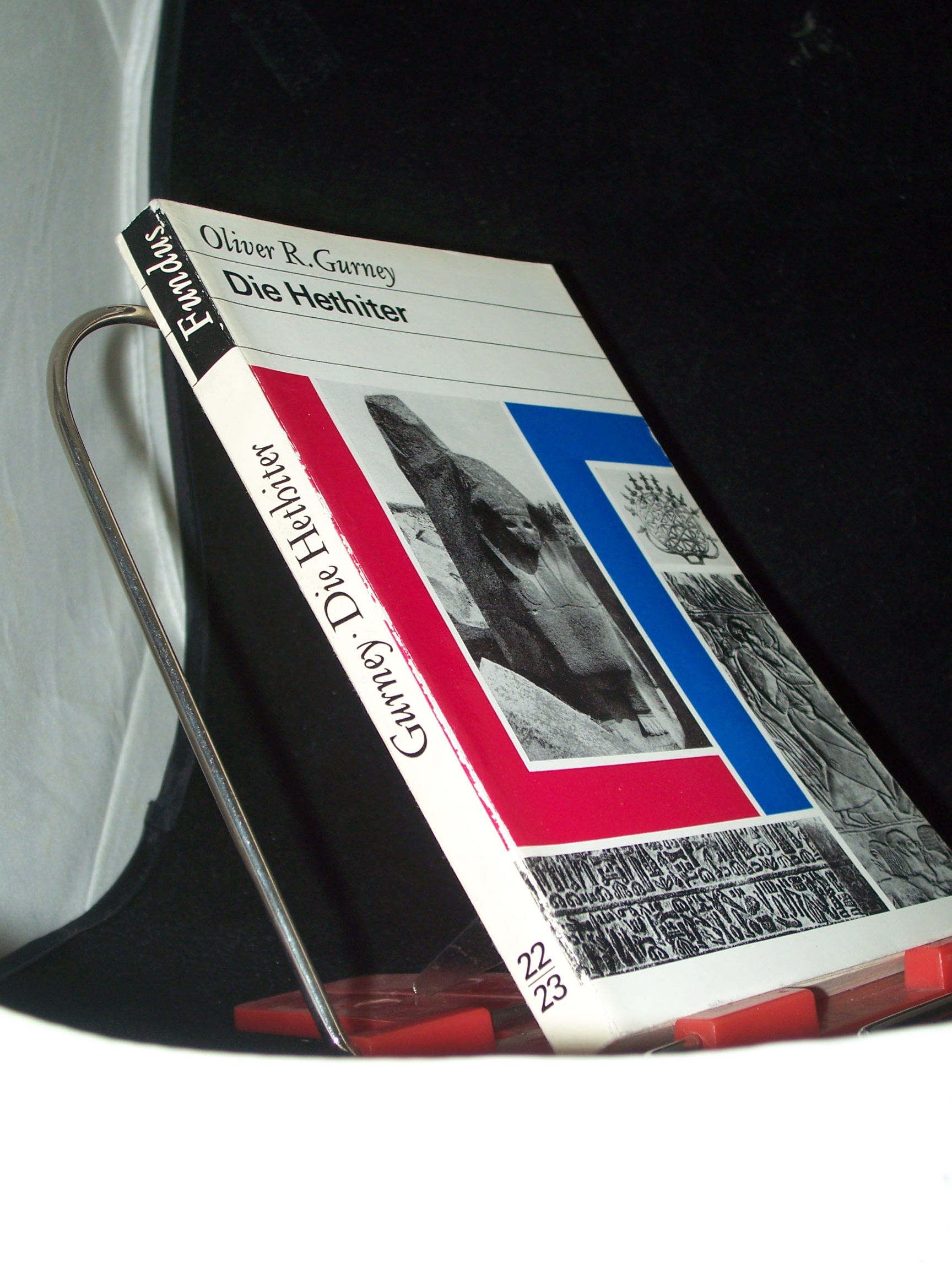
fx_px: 1943
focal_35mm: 53
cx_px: 476
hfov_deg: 27.5
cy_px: 634
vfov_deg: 36.2
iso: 80
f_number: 3.2
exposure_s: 1/80
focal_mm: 8.7
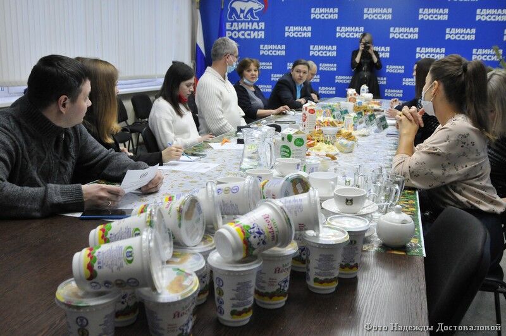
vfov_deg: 36.8
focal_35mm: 36
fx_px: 505
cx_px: 253
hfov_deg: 53.2
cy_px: 168
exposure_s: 1/250
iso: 2000
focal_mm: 24
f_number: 7.1
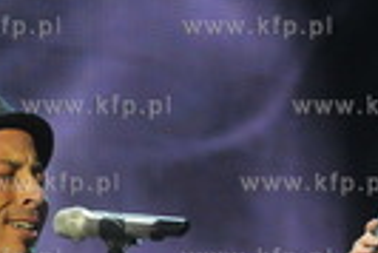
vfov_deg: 2.6
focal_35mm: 525
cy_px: 375
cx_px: 196
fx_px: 5518
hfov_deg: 3.9
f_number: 5.6
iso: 3200
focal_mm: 175
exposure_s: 1/200
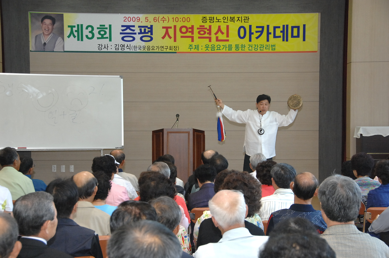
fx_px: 842
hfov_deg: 26.0
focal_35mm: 78
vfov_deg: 17.4
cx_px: 194
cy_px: 129
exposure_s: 1/60
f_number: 6.7
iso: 800
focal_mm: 52
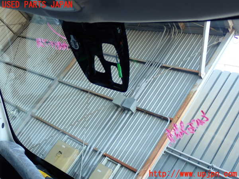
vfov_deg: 30.9
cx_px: 120
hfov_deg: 40.4
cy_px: 90
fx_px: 325
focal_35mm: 47
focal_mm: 8.4
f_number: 3.1
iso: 200
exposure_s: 1/80
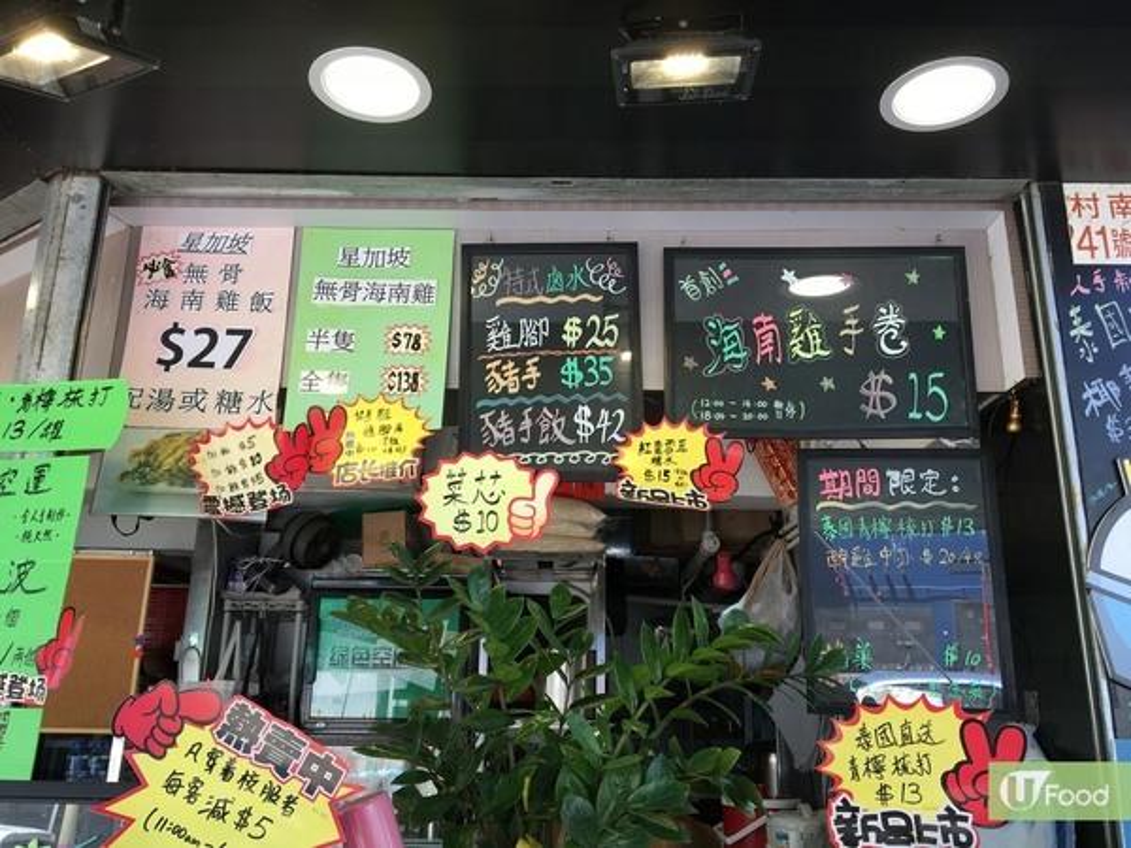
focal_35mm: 29
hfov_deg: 61.7
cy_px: 424
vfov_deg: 48.2
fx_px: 948
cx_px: 566
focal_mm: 4.15
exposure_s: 1/102
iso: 25
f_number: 2.2
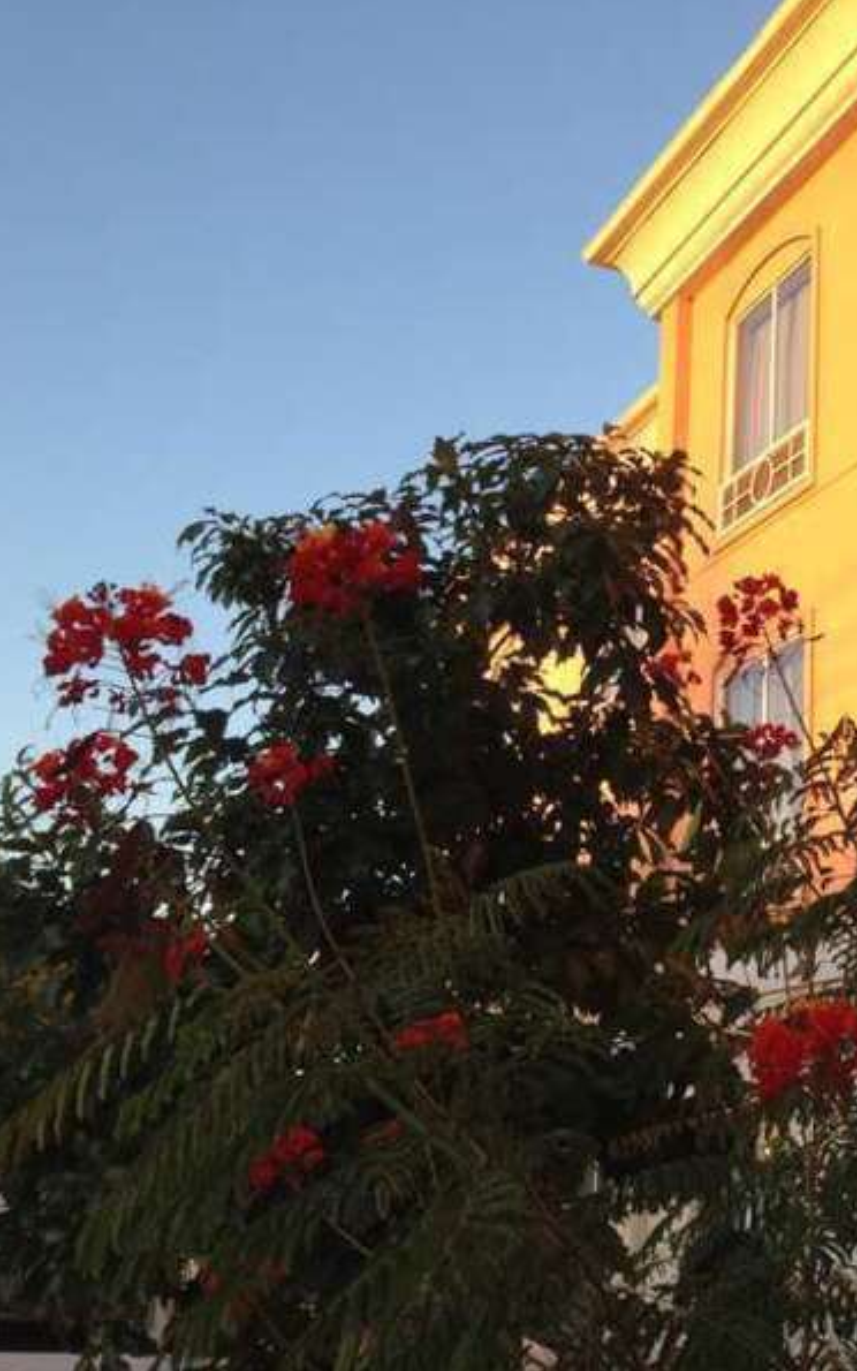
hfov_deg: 25.9
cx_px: 875
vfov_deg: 42.6
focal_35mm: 47
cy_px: 684
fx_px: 1756
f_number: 2.4
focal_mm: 4.12
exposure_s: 1/121
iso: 50
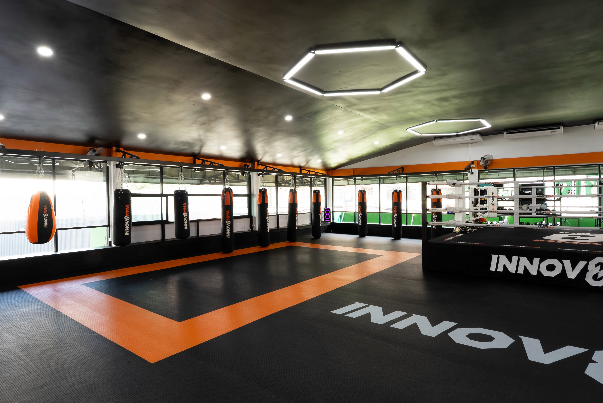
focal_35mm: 20
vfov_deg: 62.0
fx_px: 335
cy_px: 202
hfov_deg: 83.9
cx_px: 302
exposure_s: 1/4
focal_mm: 20
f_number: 18
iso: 125
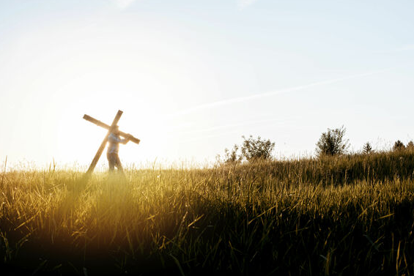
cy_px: 132
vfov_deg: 25.5
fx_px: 610
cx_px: 217
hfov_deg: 37.5
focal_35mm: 53
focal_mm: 50
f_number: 8
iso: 50
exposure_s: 1/200
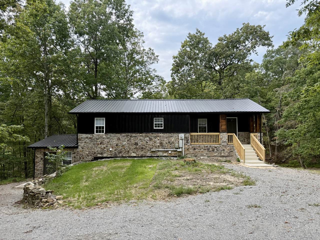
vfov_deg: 56.8
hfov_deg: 71.6
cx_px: 160
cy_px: 120
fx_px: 222
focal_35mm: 24
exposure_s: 1/1314
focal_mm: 6.76
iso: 100
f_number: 1.78
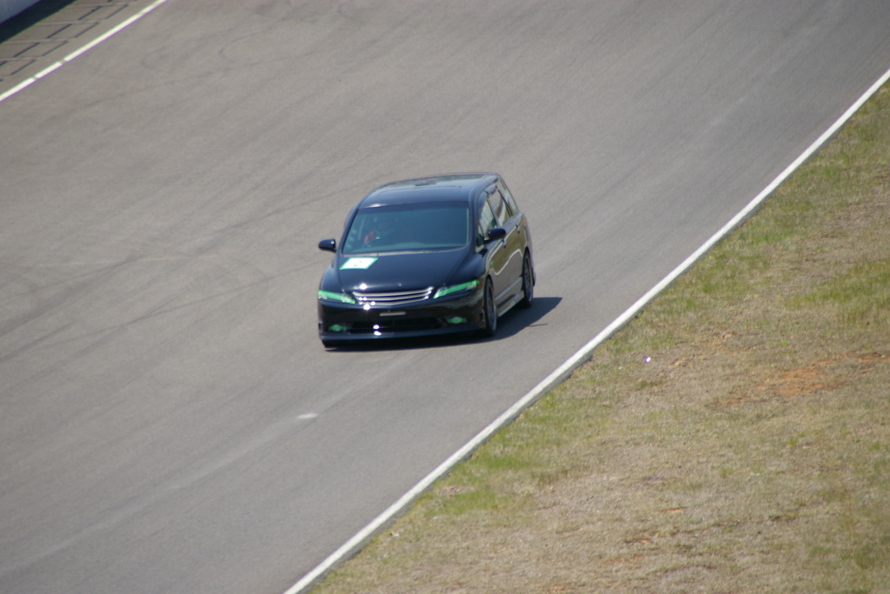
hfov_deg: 5.5
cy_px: 297
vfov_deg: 3.6
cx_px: 444
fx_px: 9321
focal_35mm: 377
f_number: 8
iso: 200
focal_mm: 250
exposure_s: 1/350
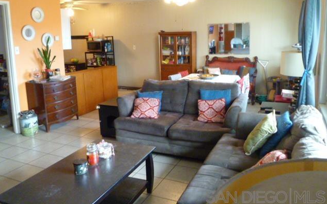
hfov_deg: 62.9
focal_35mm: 30
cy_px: 84
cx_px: 165
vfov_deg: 41.7
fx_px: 267
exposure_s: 1/30
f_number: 3.3
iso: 800
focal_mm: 5
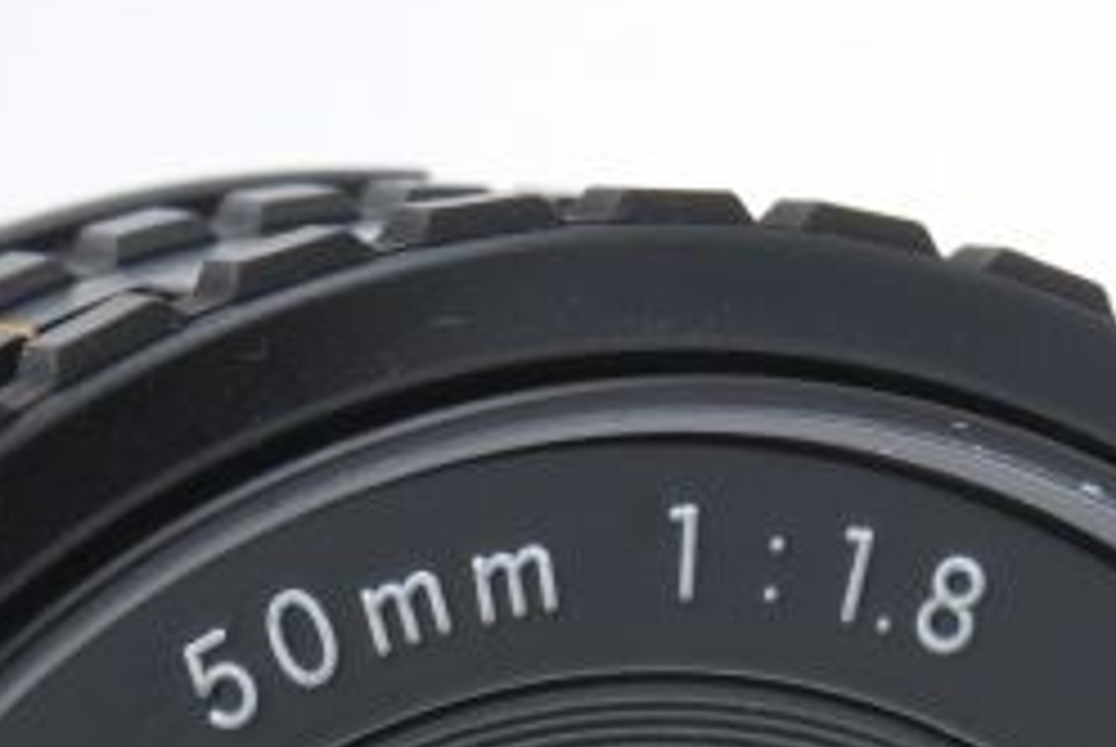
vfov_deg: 3.7
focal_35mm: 371
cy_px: 1442
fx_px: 11514
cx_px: 549
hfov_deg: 5.5
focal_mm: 60
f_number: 11
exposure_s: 1/80
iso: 200
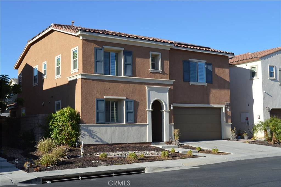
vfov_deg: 28.0
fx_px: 374
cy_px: 94
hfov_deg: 41.2
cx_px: 140
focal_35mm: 48
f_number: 7.1
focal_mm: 32
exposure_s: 1/250
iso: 100
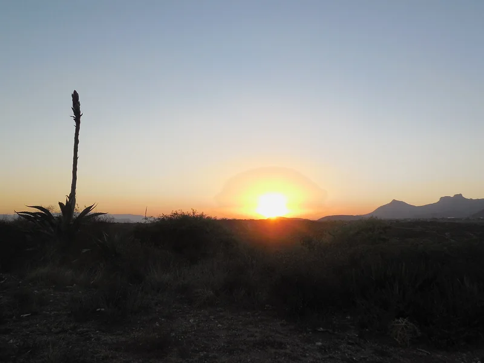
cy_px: 182
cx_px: 242
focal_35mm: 30
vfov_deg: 46.8
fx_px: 419
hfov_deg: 60.0
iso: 125
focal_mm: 5.3
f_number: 3.8
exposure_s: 1/400
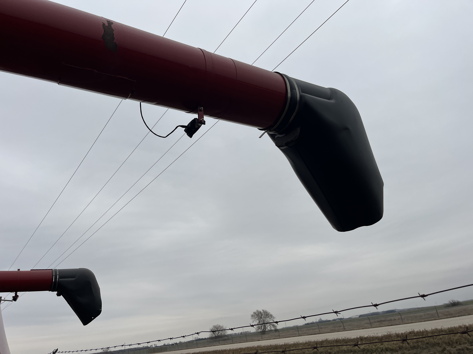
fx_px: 355
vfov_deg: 53.1
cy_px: 177
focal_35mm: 26
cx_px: 236
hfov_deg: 67.3
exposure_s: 1/951
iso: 50
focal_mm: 5.1
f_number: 1.6
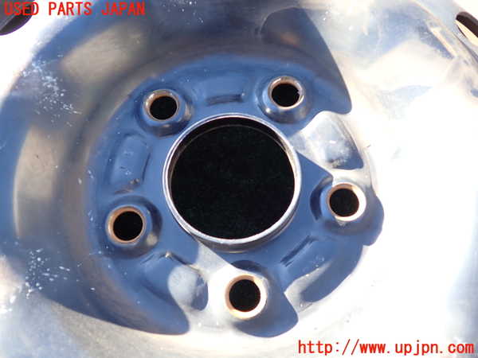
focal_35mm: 30
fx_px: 414
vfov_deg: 46.8
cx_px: 239
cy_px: 179
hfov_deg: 60.0
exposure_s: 1/100
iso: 100
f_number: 2.3
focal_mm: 5.4
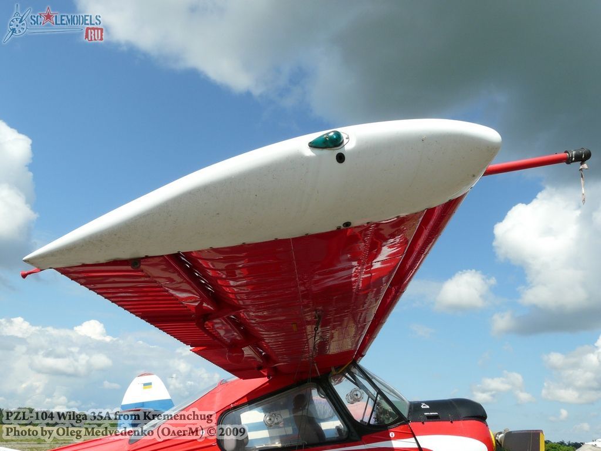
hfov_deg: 56.8
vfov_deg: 44.2
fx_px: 556
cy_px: 226
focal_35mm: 32
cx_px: 300
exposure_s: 1/400
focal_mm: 5.2
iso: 100
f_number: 5.6
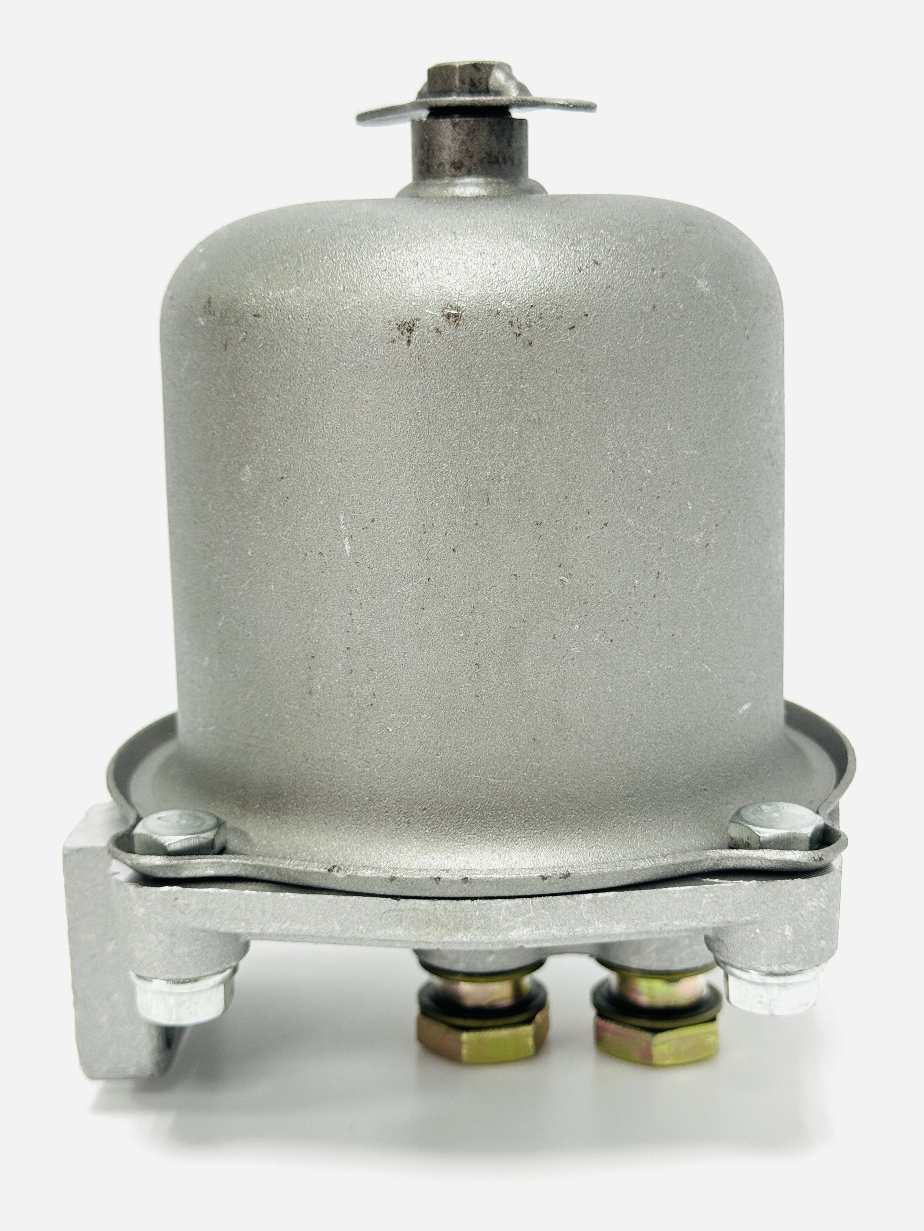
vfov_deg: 39.7
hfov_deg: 30.3
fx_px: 1708
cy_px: 616
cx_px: 462
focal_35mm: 48
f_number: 1.78
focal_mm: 6.76
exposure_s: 1/50
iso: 64
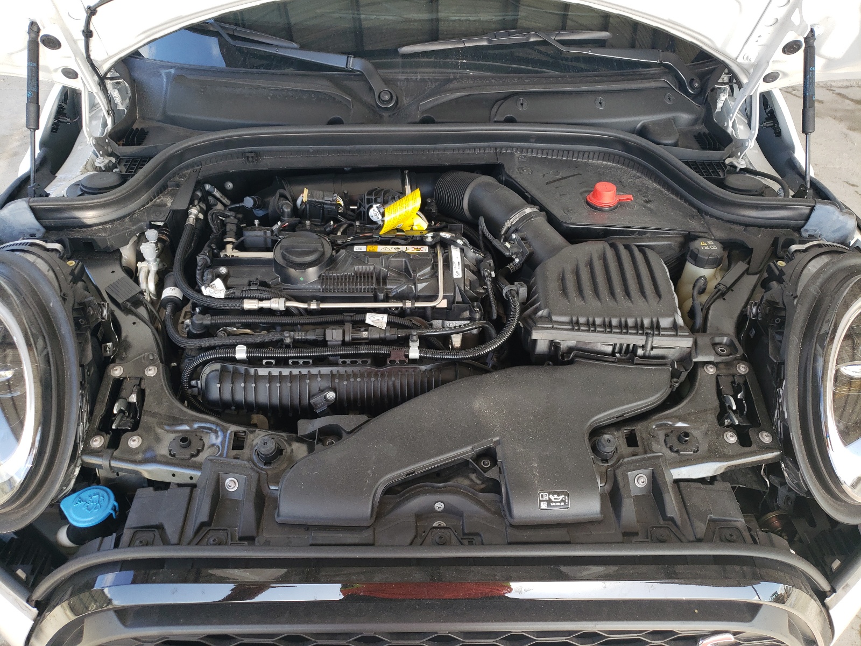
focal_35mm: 26
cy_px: 323
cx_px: 430
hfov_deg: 67.3
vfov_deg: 53.1
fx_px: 647
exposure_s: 1/200
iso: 50
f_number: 1.5
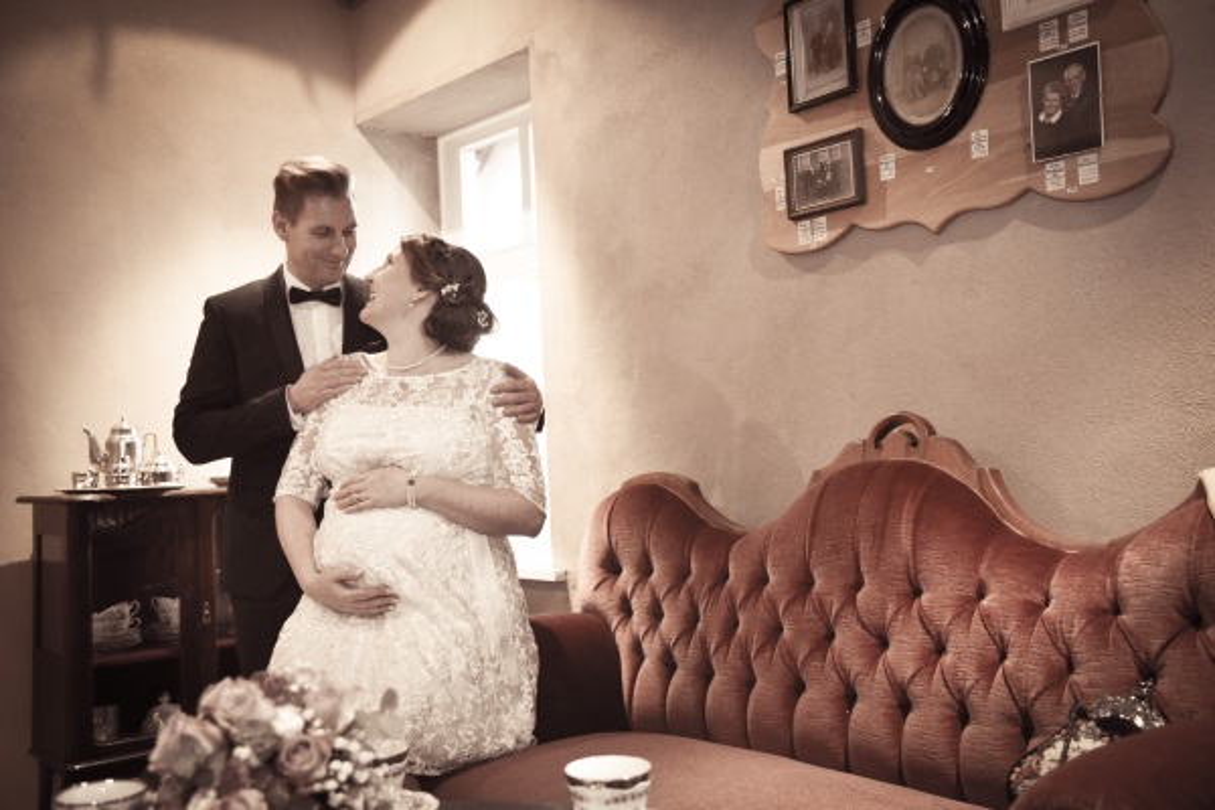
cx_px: 608
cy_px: 405
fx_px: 1282
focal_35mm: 38
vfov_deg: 35.1
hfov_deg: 50.7
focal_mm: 38
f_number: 4
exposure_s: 1/50
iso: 6400
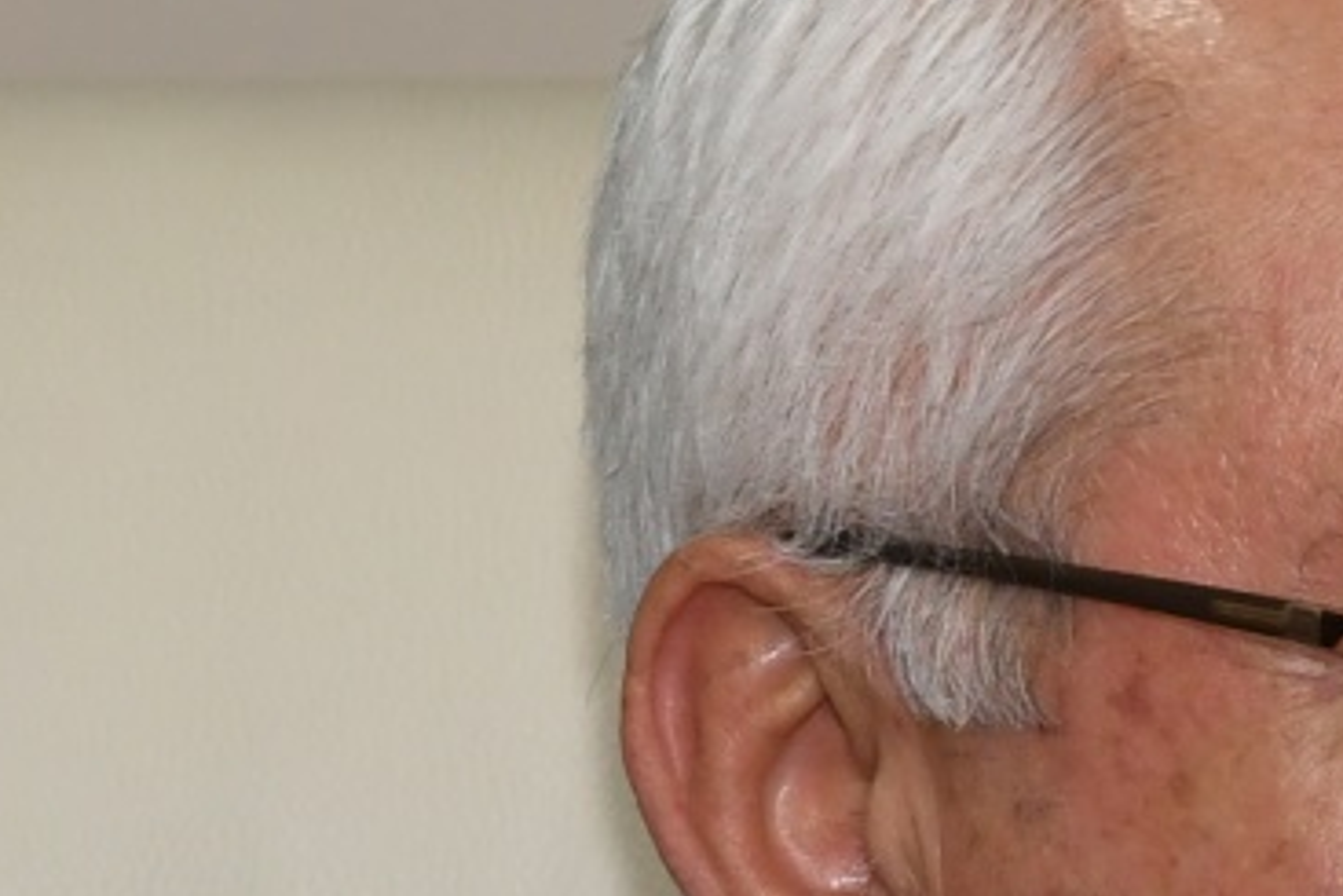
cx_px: 2199
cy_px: 689
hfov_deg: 2.9
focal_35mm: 719
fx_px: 26832
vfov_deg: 1.9
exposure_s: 1/60
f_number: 6.3
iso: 640
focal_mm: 80
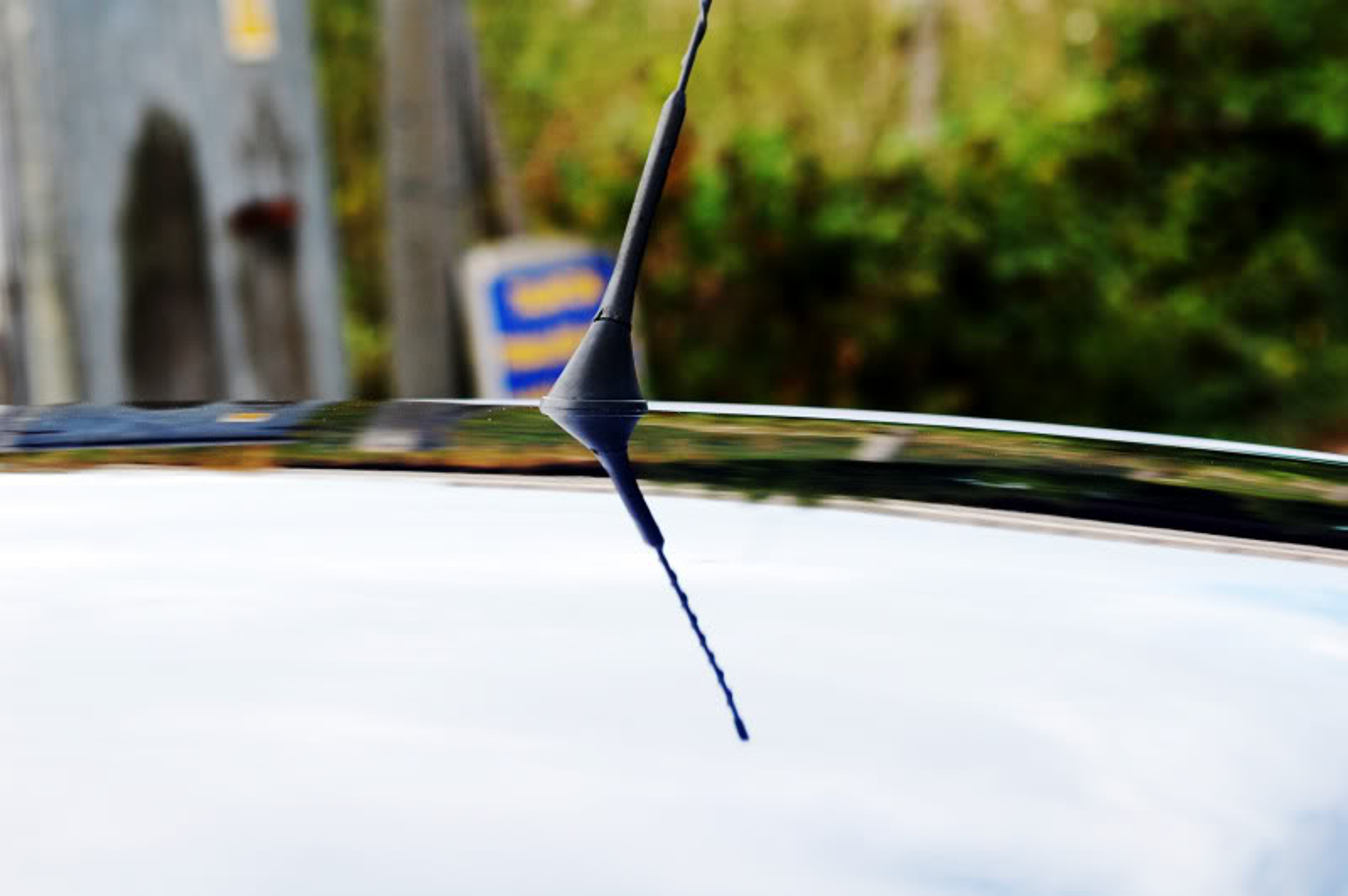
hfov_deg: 19.5
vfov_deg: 13.0
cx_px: 674
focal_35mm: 105
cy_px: 448
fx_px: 3928
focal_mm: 70
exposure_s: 1/500
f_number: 5.6
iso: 400
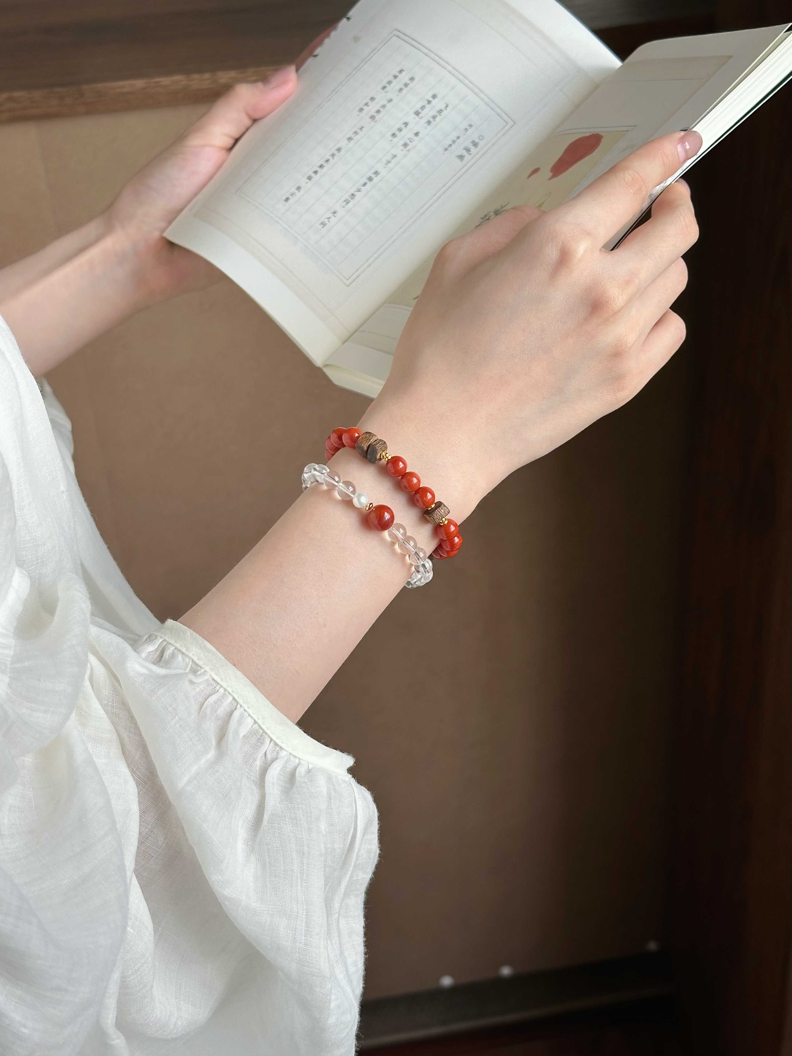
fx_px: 1464
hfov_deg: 30.3
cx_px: 396
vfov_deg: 39.7
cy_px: 528
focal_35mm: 48
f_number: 1.78
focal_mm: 6.86
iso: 64
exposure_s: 1/164
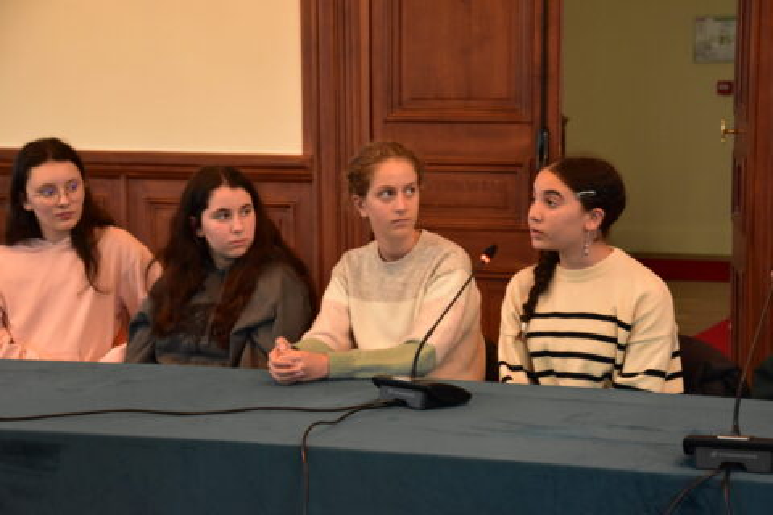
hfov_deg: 21.9
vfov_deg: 14.7
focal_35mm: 93
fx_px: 1997
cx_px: 386
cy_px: 258
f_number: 5.3
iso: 3200
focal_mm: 62
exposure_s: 1/50
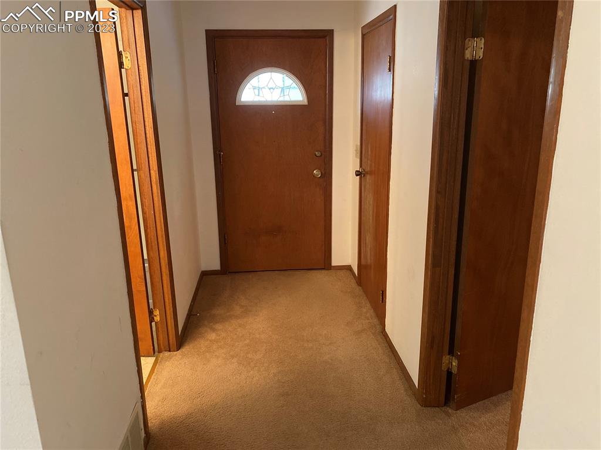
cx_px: 300
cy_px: 225
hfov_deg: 67.3
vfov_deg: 53.0
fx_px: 451
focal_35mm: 26
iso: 500
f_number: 1.8
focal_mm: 4.25
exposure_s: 1/40
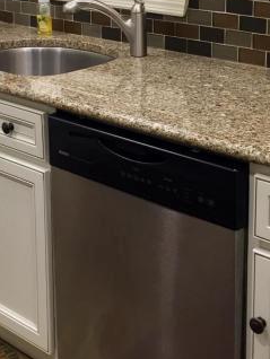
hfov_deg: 21.0
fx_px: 727
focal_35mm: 70
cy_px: 37
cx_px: 125
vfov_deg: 26.8
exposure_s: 1/30
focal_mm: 4.15
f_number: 2.2
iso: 64
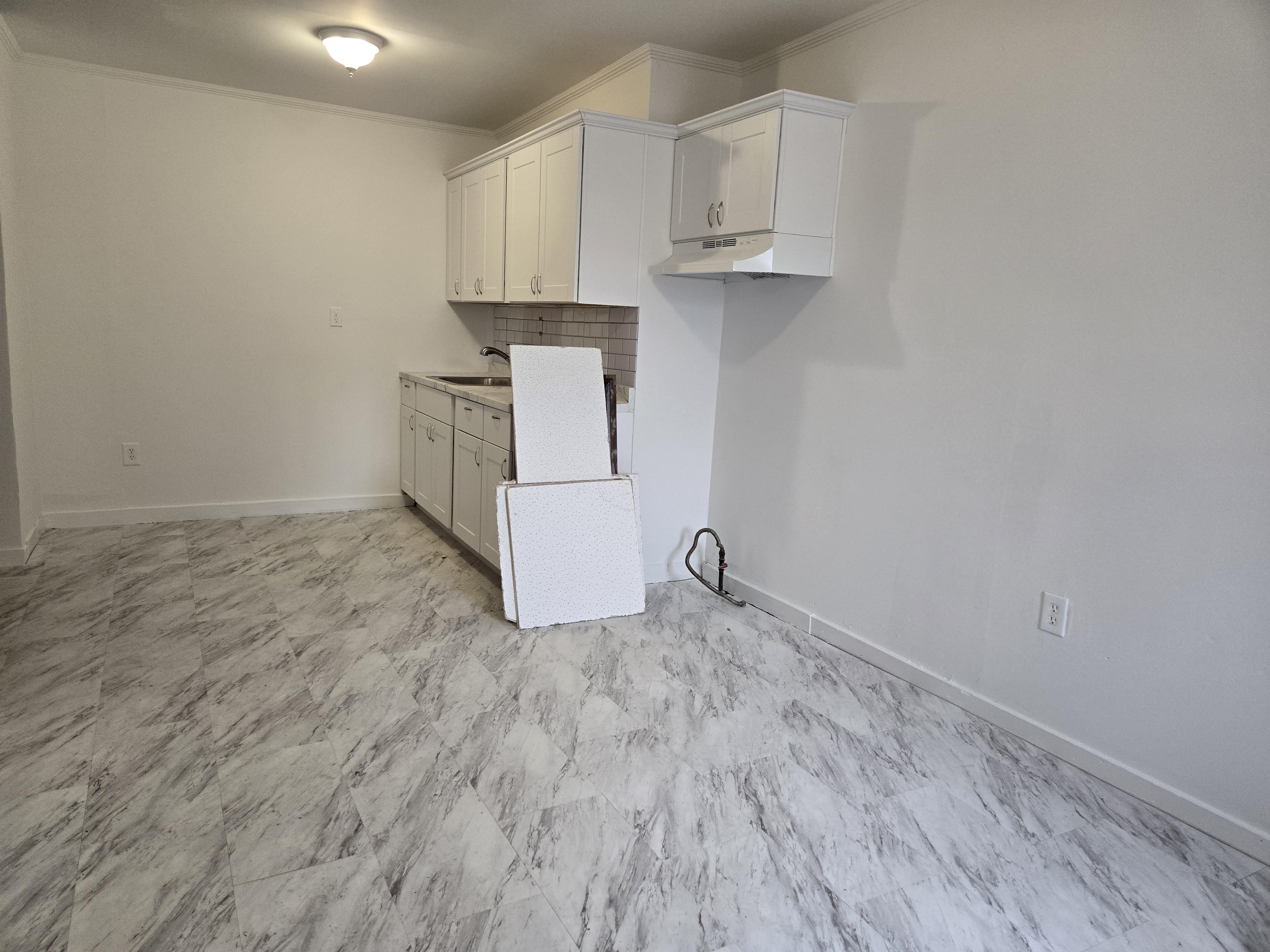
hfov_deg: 73.9
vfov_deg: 58.9
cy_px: 476
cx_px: 635
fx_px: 844
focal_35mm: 23
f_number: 1.8
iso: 200
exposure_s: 1/120
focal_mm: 5.4
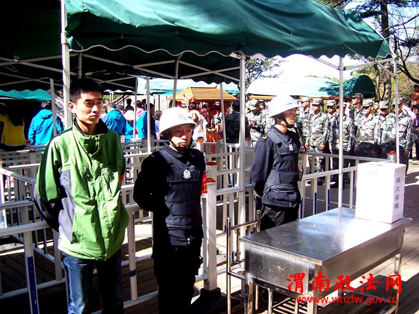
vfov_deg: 39.7
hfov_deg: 51.3
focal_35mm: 36
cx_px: 210
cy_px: 157
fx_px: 436
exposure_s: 1/350
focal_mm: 6
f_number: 3
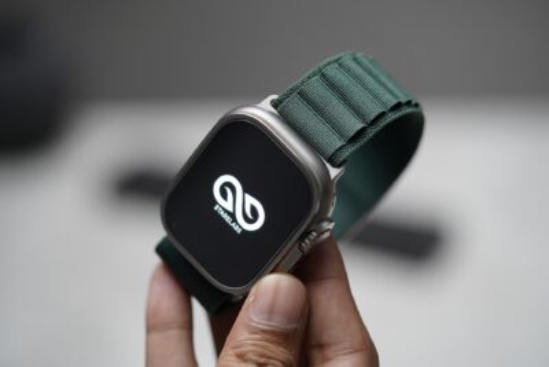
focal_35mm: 90
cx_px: 274
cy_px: 184
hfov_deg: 22.6
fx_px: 1373
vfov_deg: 15.2
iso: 1600
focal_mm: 90
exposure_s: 1/90
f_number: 3.5
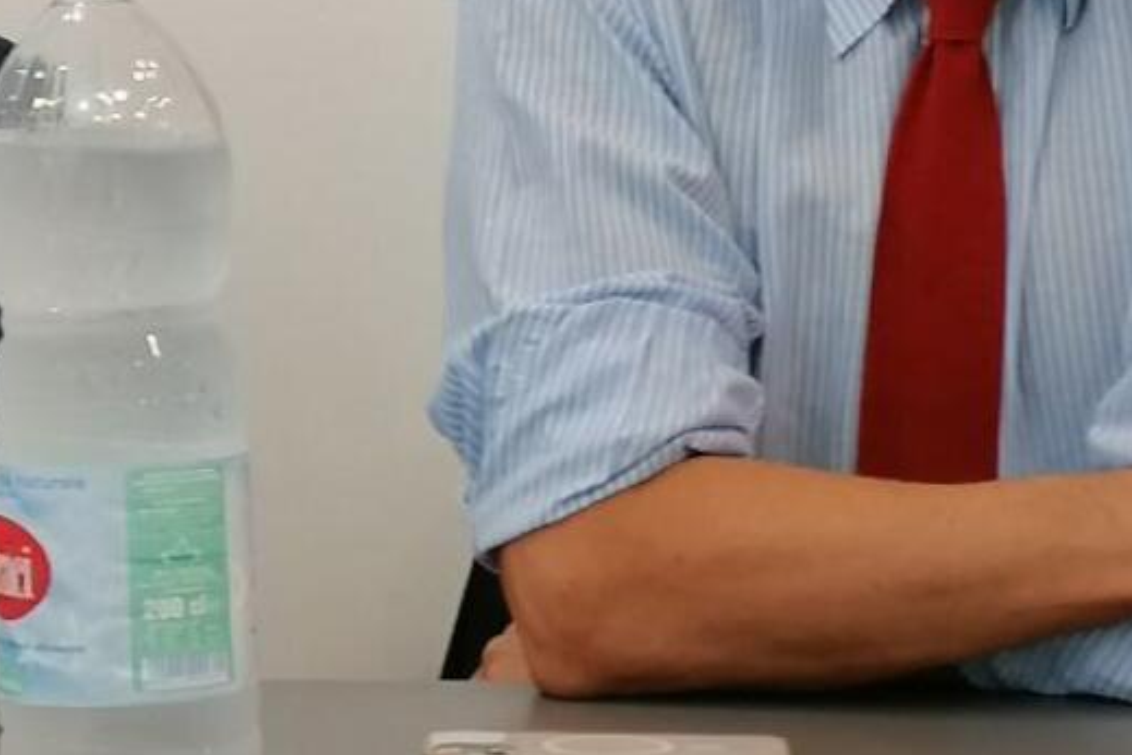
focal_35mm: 161
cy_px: 83
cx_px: 353
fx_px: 5062
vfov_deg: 8.5
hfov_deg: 12.7
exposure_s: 1/50
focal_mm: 4.75
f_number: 1.8
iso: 125
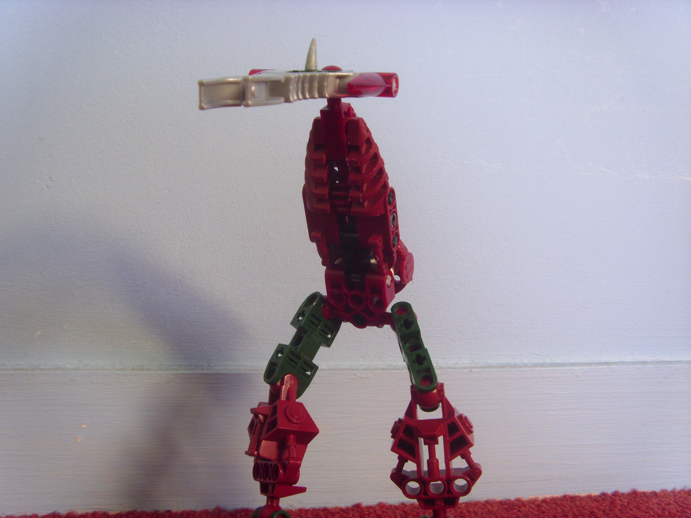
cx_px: 346
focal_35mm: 31
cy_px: 259
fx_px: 619
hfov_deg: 58.4
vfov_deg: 45.4
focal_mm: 6.3
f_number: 3.5
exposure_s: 1/15
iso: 200
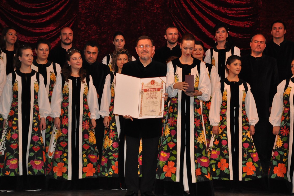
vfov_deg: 12.8
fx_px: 874
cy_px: 103
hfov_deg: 19.1
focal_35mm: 107
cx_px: 148
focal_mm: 66
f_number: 5.3
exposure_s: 1/200
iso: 1600
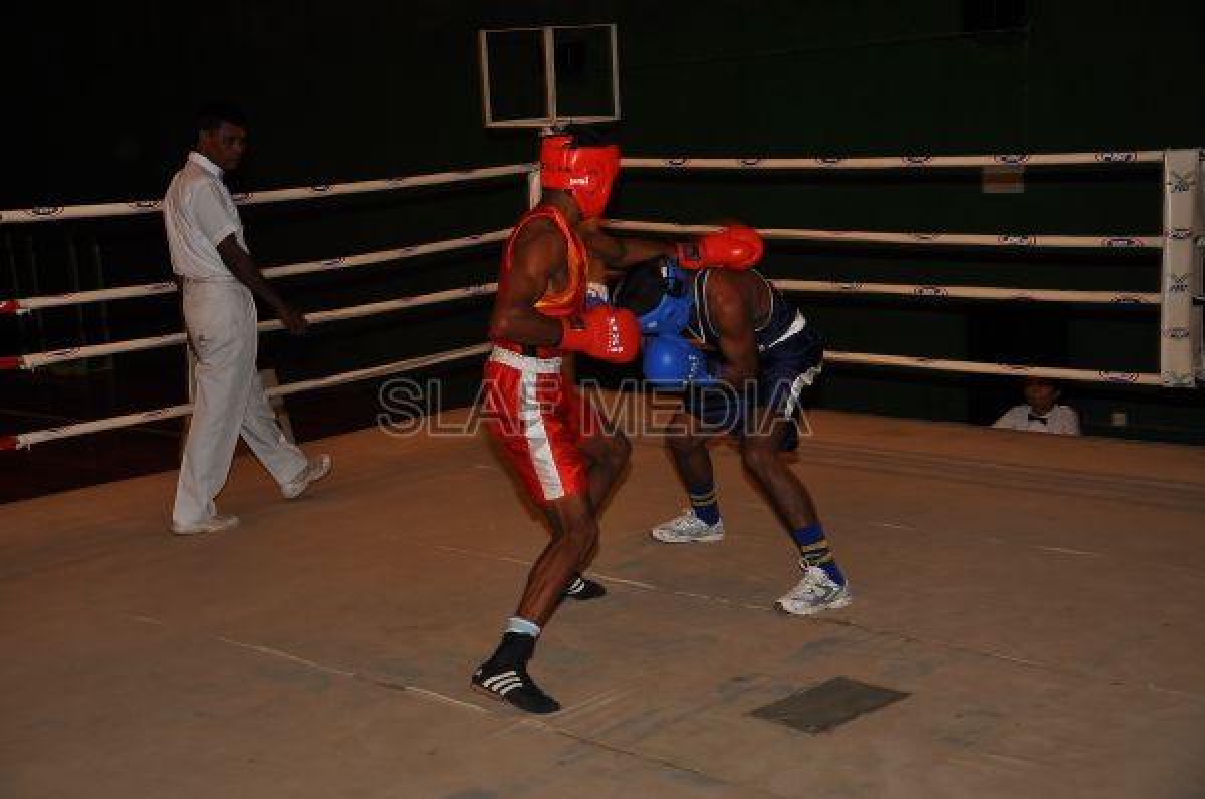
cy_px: 400
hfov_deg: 37.9
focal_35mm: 52
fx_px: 1754
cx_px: 602
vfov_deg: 25.7
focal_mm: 35
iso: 200
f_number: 5.6
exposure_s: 1/45
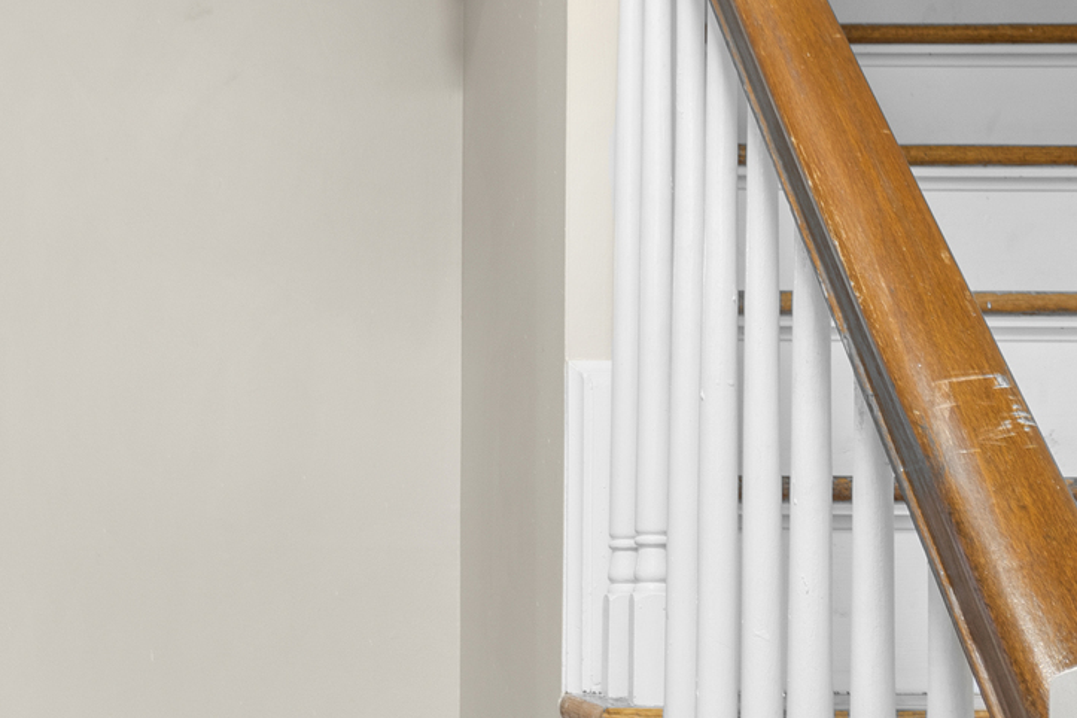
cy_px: 587
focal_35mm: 68
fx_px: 2034
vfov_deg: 19.8
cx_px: 244
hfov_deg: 29.1
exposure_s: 2.5
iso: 200
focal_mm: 16
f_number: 9
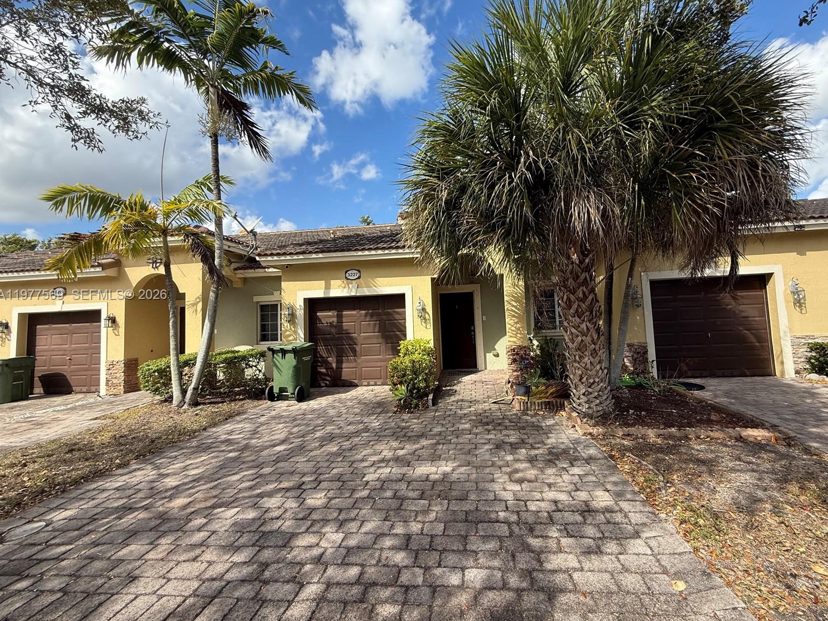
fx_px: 359
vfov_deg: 81.7
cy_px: 296
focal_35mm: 15
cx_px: 438
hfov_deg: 98.1
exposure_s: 1/1033
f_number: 2.2
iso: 50
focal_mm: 2.22
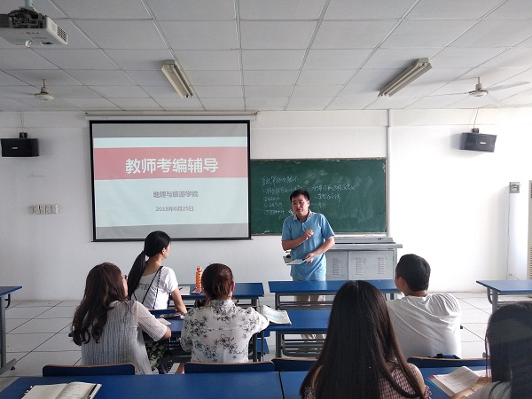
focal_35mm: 26
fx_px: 400
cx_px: 266
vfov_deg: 53.1
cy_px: 200
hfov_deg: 67.3
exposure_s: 1/50
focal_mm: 3.81
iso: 320
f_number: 2.2
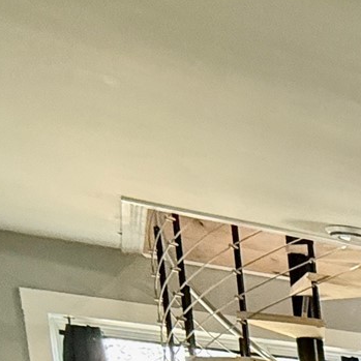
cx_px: 932
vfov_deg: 19.8
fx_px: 802
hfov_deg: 13.8
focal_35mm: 68
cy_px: 620
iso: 400
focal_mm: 2.22
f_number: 2.2
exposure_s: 1/60
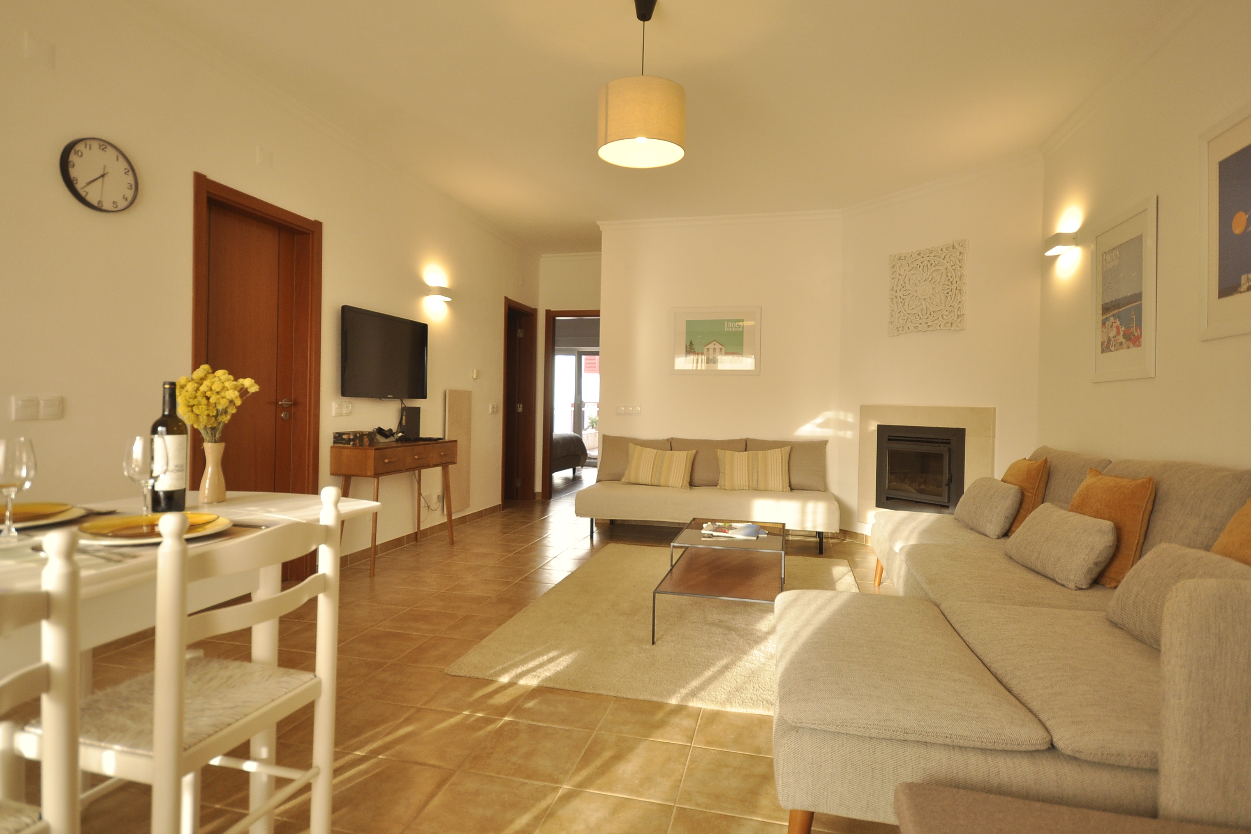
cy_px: 404
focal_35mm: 19
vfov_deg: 64.5
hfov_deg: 86.9
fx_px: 660
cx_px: 638
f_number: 5
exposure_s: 1/100
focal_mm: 12
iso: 400
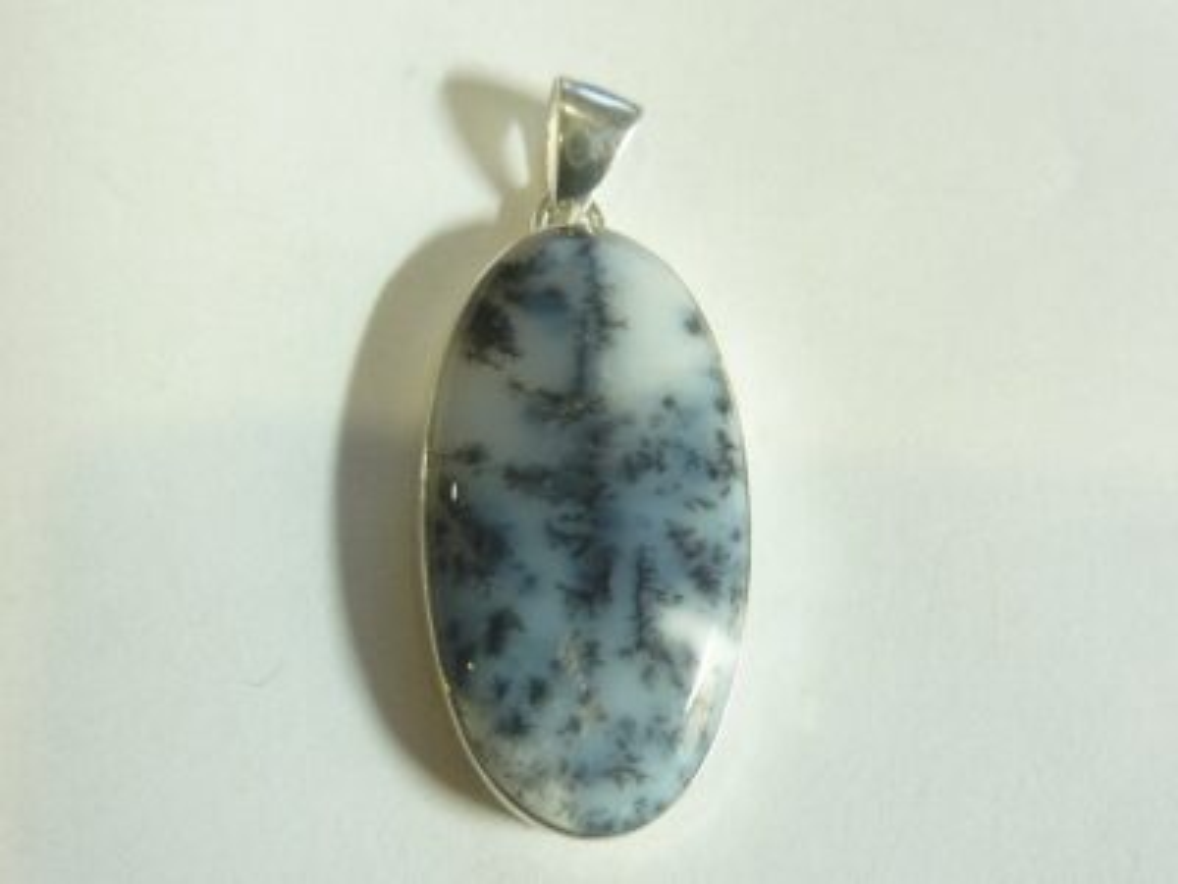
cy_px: 442
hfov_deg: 52.6
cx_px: 589
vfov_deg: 40.7
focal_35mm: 35
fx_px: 1191
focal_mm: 4.1
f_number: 3.3
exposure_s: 1/30
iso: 200
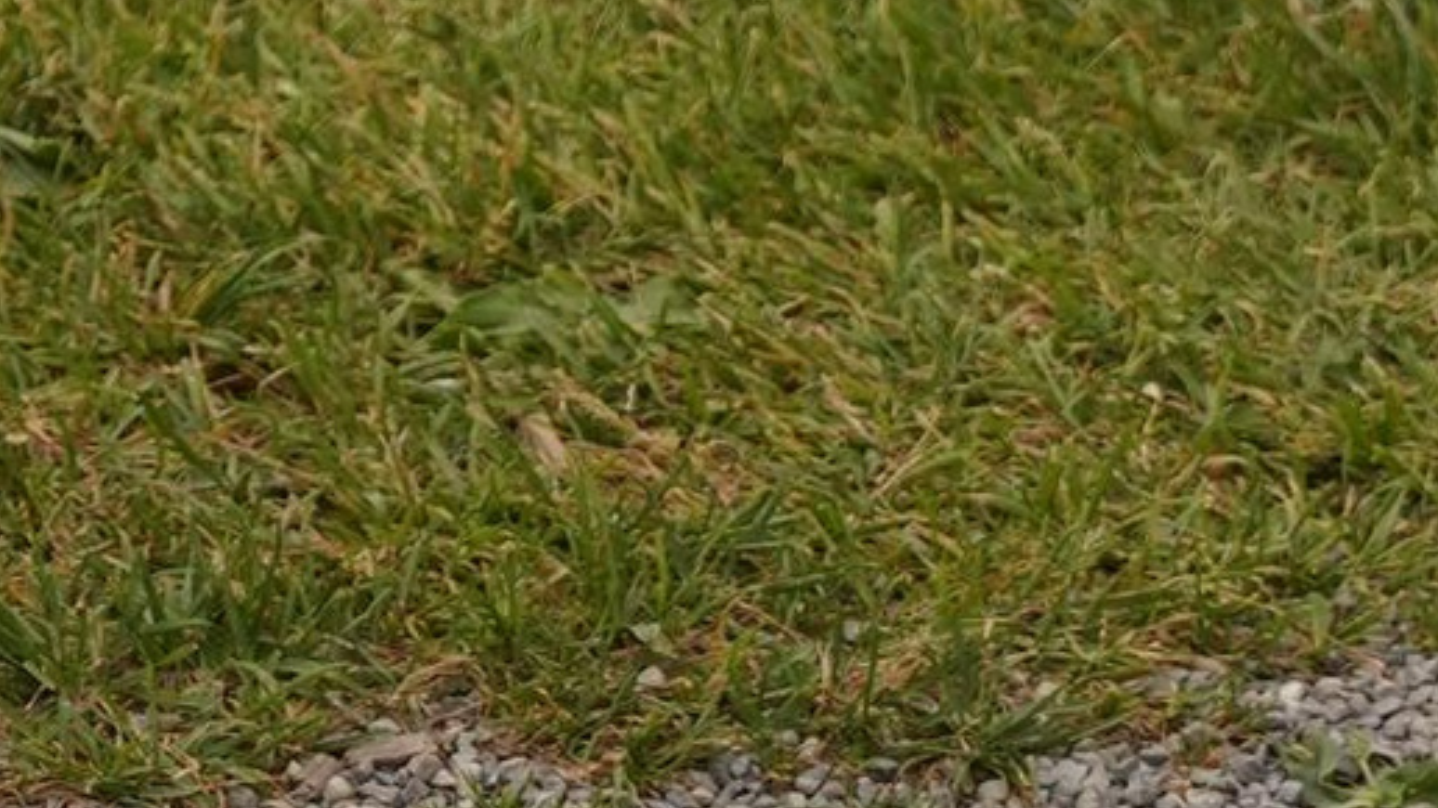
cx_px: -1215
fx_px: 11284
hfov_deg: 7.1
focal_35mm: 296
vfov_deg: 4.0
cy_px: -1096
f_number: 4.5
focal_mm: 38
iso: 250
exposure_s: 1/400
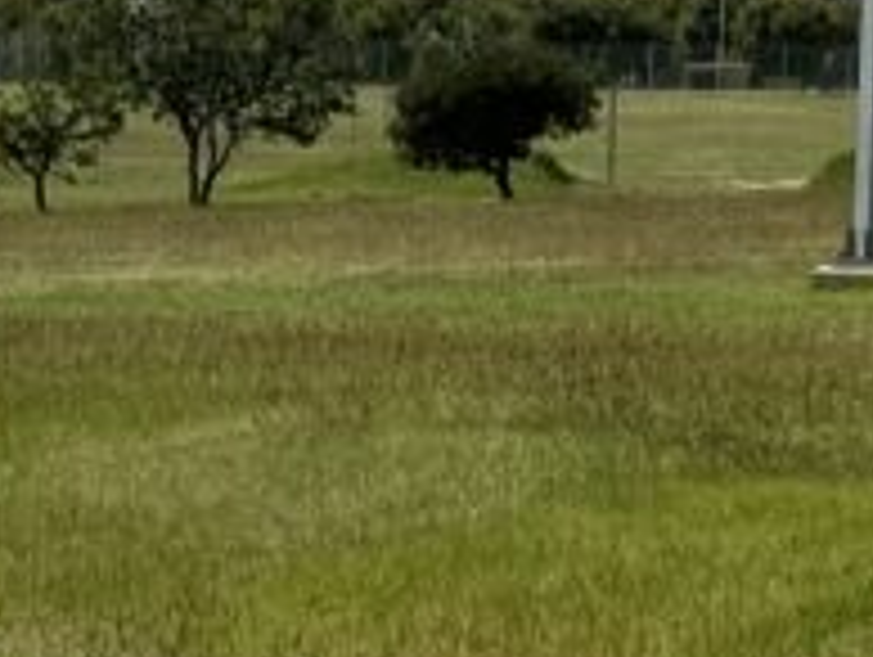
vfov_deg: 5.8
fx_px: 6388
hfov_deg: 7.5
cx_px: 1737
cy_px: -356
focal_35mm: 253
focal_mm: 6.76
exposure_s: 1/12346
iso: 64
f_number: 1.78
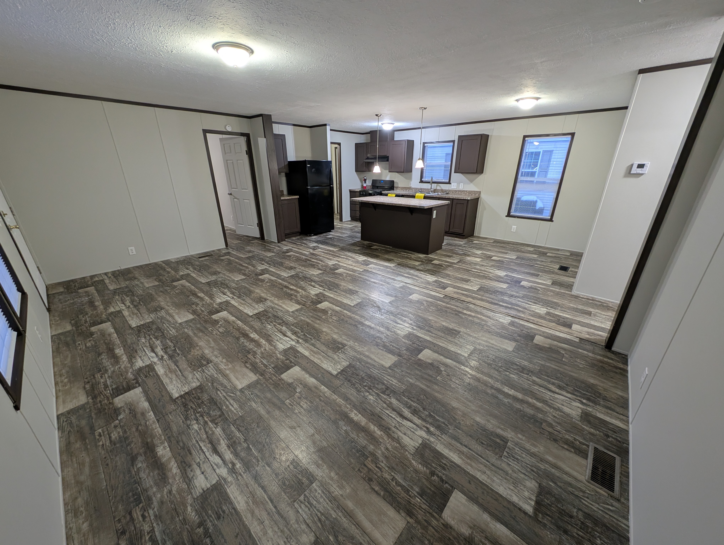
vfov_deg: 94.6
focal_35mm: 12
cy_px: 272
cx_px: 362
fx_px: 251
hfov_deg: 110.5
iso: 171
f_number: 1.95
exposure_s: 1/24
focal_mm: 2.23
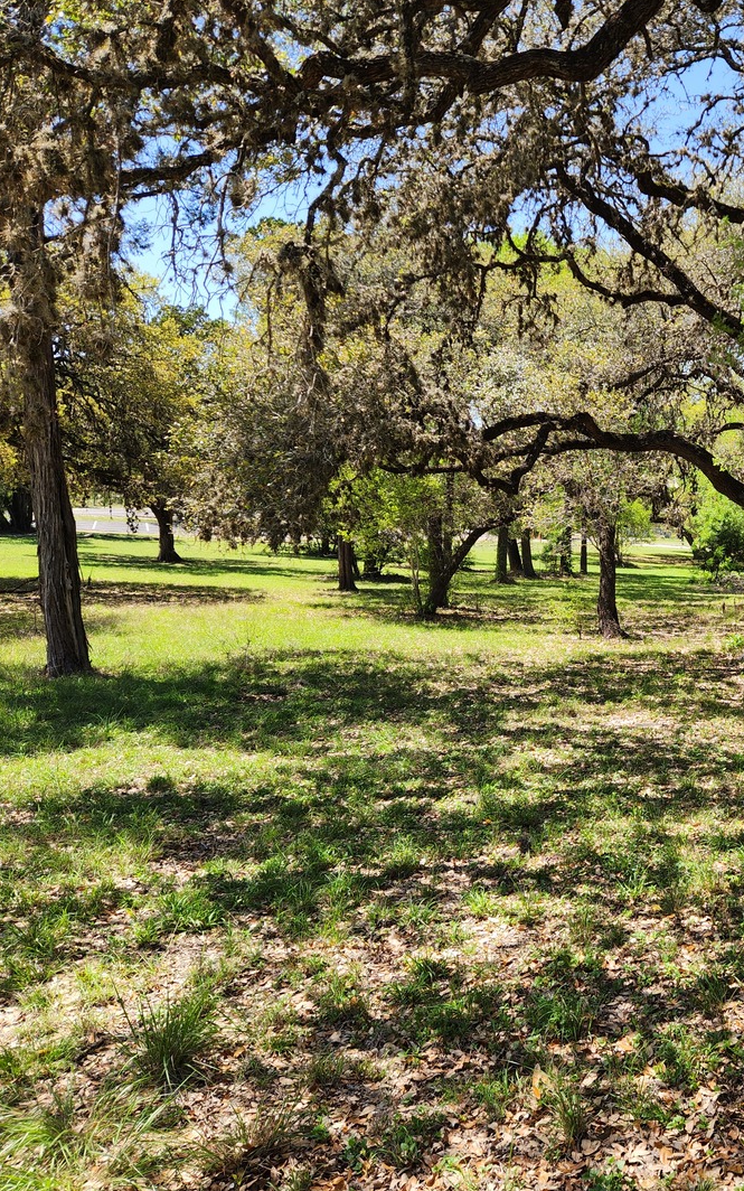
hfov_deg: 35.5
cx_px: 703
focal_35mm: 33
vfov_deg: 58.1
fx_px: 1071
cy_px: 591
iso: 20
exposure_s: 1/532
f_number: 1.8
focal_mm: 5.4
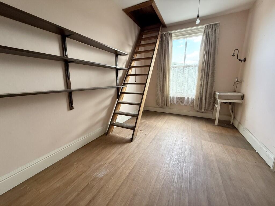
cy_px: 103
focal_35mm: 14
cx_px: 138
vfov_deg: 85.7
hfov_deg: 102.1
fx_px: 111
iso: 250
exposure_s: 1/99
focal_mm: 2.22
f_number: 2.2
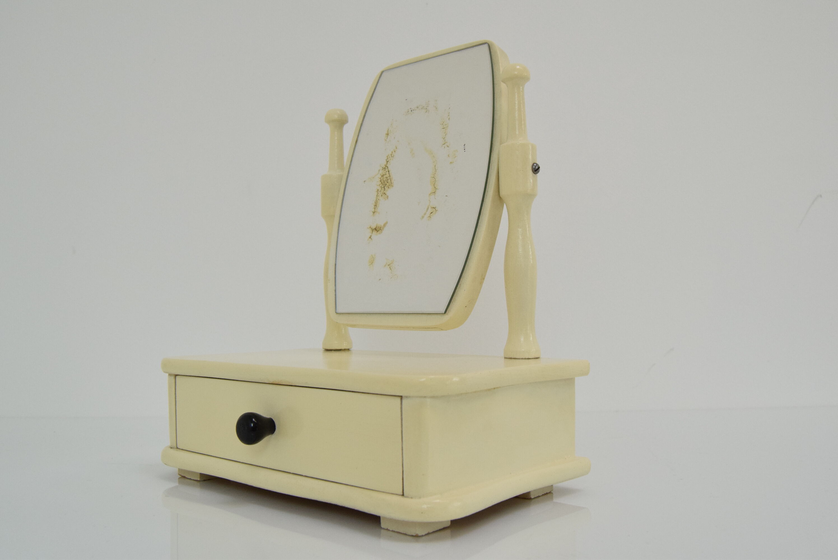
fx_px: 804
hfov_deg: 55.1
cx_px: 419
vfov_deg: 38.4
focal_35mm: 34
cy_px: 280
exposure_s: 1/320
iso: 1600
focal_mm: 23
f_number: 9
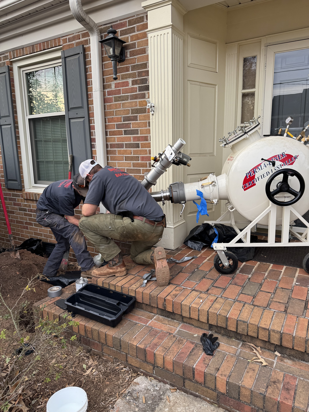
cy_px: 206
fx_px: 286
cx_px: 154
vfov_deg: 71.6
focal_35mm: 24
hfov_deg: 56.8
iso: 80
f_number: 1.78
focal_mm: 6.76
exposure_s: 1/121
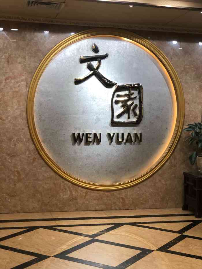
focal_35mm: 57
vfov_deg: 33.8
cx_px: 101
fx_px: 443
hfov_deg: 25.7
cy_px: 134
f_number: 2.8
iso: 64
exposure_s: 1/50
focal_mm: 6.6
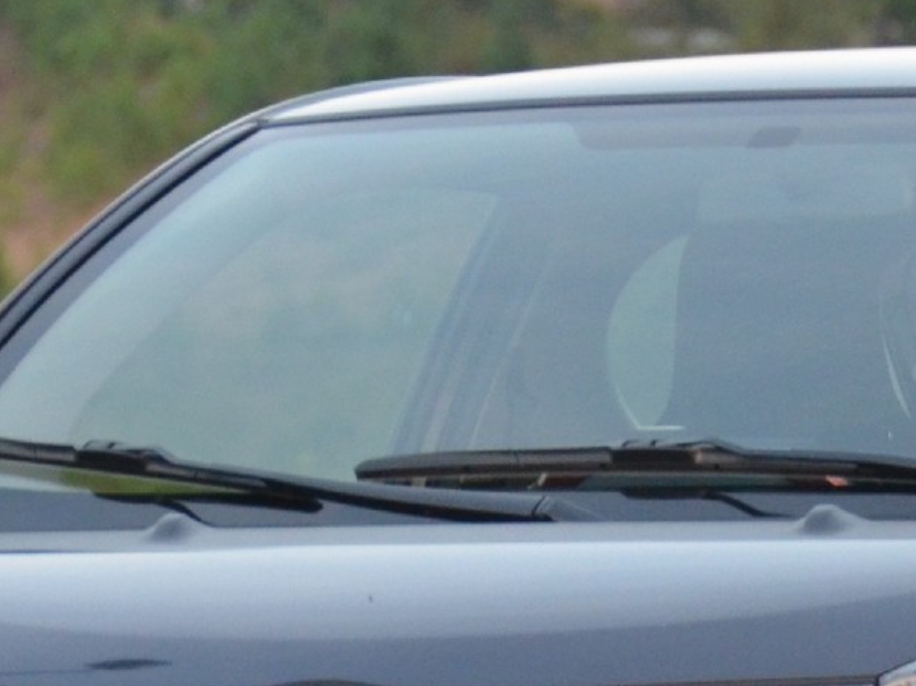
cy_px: 712
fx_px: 19015
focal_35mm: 719
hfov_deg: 2.8
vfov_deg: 2.1
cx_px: 852
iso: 1600
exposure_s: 1/100
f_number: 5.3
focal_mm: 120
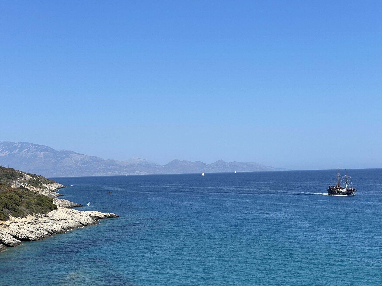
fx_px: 673
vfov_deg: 24.0
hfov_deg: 31.7
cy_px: 154
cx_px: 192
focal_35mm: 61
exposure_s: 1/2283
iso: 25
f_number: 2
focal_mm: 6
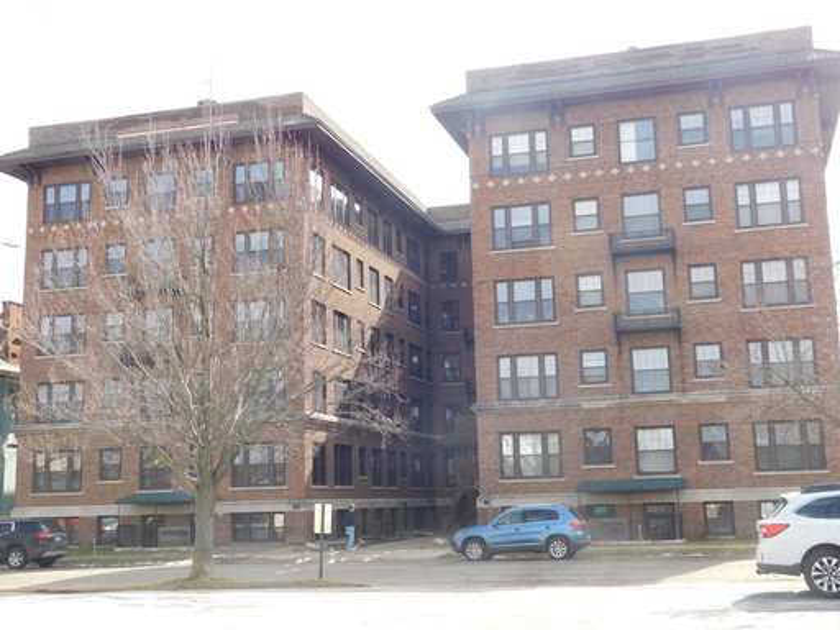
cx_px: 420
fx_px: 1092
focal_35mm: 45
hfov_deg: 42.1
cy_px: 315
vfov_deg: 32.2
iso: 125
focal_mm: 8
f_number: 3.7
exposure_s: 1/320
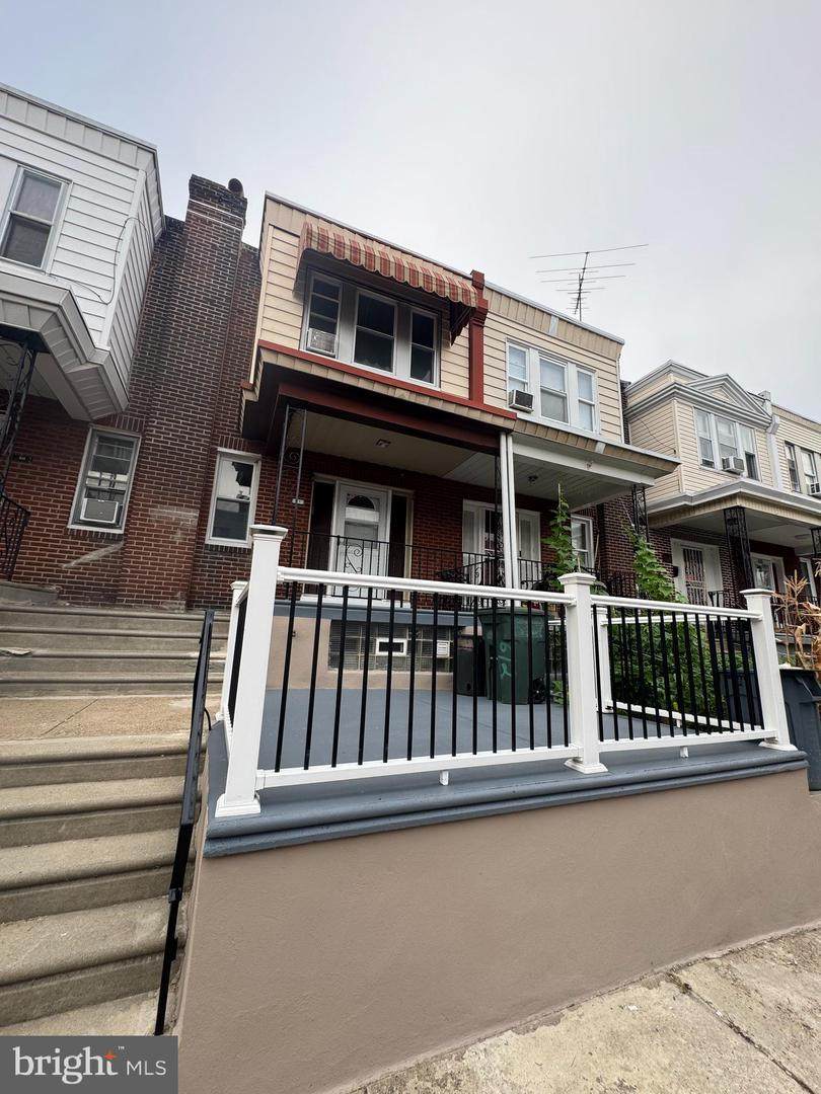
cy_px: 547
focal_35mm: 14
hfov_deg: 85.7
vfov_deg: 102.1
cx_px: 410
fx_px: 443
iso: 40
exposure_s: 1/249
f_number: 2.2
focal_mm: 2.22
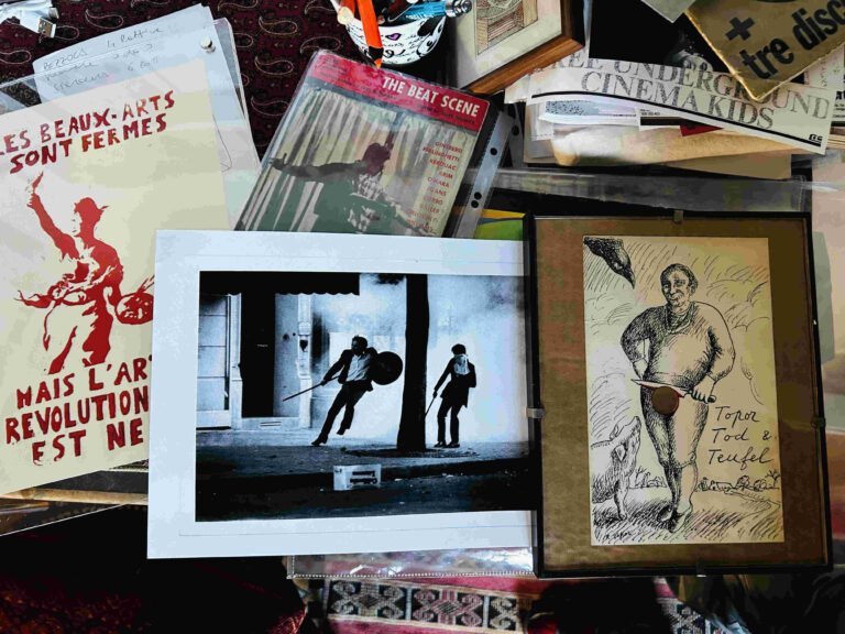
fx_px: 635
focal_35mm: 26
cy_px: 317
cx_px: 422
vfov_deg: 53.1
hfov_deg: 67.3
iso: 400
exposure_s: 1/60
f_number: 1.5
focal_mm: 5.7
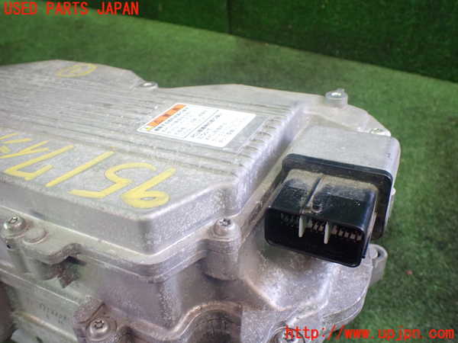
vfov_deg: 46.8
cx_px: 229
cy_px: 172
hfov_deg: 60.0
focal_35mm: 30
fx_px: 397
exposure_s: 1/40
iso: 800
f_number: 2.3
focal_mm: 5.4
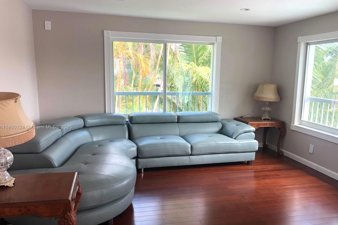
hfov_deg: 58.6
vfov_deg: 41.0
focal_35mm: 32
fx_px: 300
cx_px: 184
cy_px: 127
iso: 64
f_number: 1.8
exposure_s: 1/120
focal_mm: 4
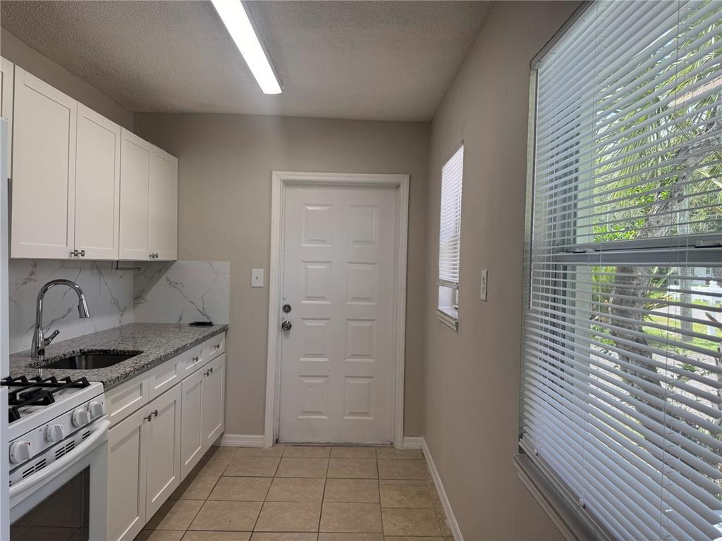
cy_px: 270
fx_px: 501
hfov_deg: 71.6
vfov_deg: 56.8
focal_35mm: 24
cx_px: 361
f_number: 1.78
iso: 64
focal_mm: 6.76
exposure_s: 1/214
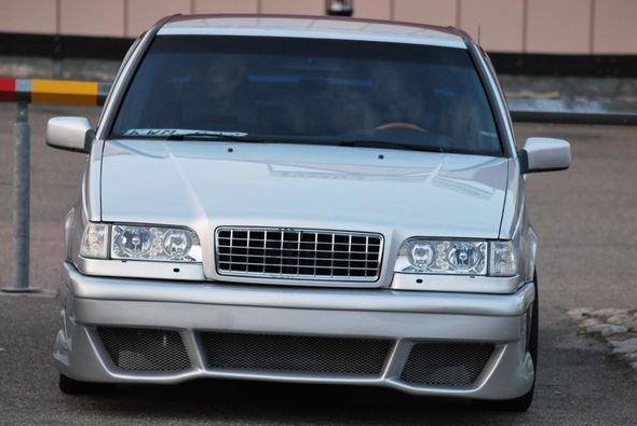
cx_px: 327
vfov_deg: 5.6
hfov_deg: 8.4
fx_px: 4323
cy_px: 230
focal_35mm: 244
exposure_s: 1/100
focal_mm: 150
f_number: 4.5
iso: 400
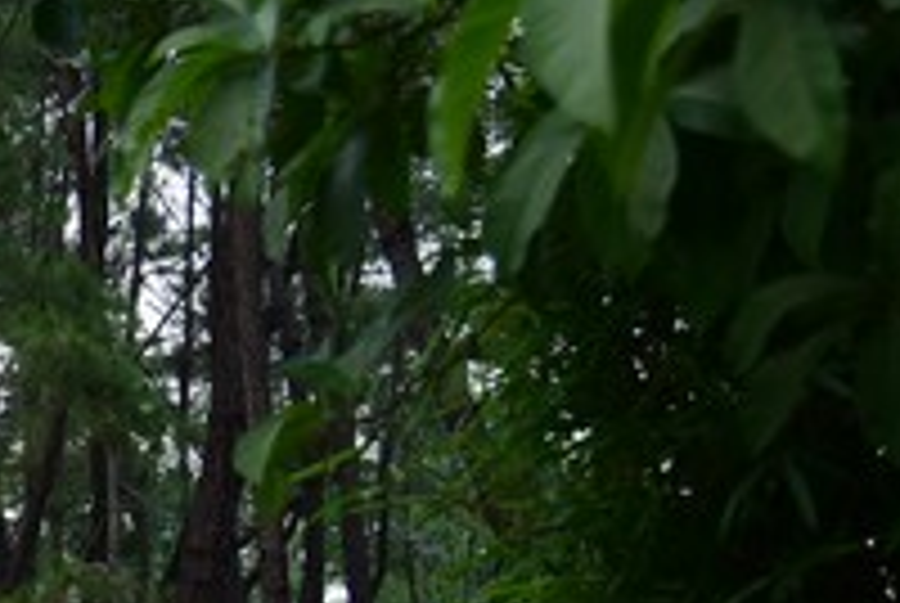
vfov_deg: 10.5
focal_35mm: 130
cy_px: 522
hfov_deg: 14.6
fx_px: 3255
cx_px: -486
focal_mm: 40
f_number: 4
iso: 800
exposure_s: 1/500
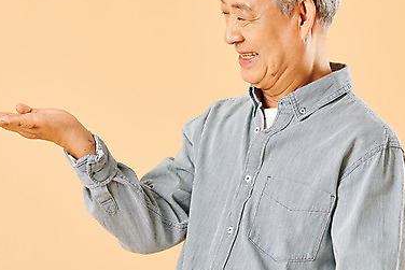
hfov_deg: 7.0
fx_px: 3320
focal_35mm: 295
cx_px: 187
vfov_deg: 4.7
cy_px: 97
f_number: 8
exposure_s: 1/125
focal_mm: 185
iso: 100
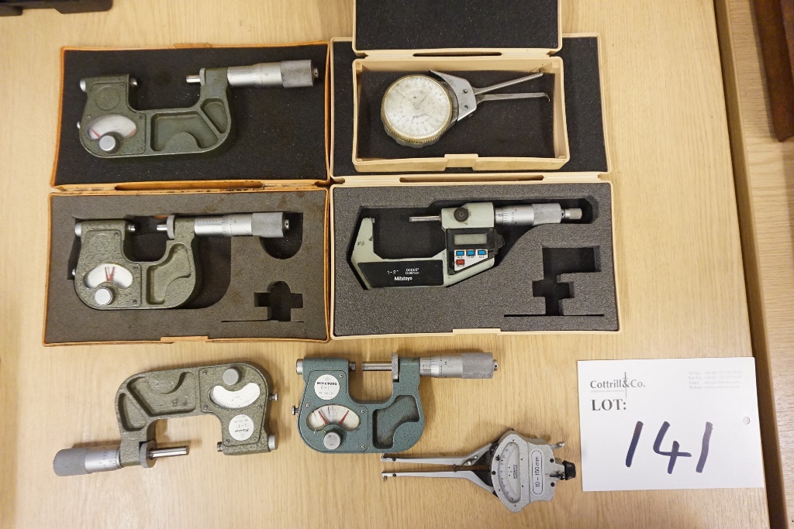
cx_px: 397
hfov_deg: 73.7
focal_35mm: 24
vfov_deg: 53.1
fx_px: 529
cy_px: 264
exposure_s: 1/60
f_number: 3.5
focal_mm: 16
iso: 3200
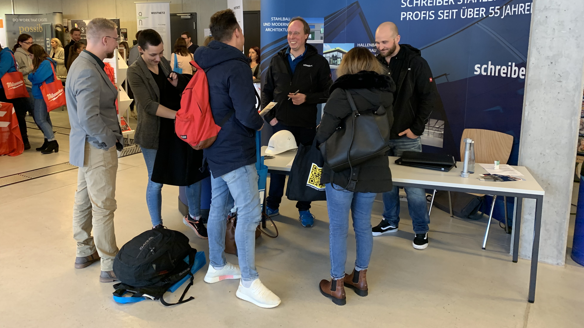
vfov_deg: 39.8
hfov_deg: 66.1
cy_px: 118
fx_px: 449
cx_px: 286
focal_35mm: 29
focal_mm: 4.25
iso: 250
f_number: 1.8
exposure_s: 1/50
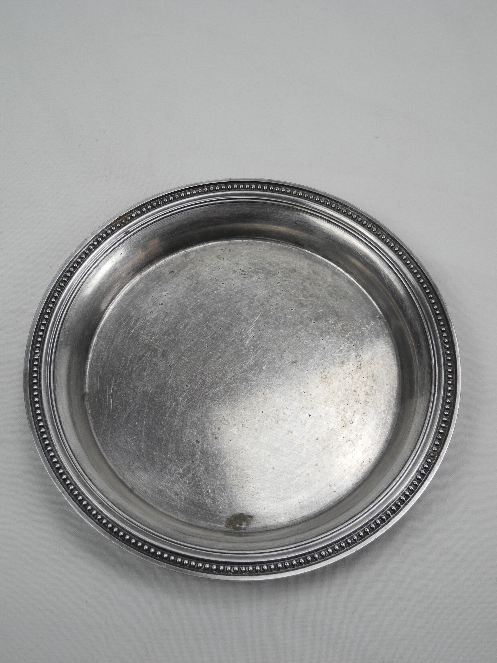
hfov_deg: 32.2
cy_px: 332
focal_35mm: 45
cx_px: 248
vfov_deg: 42.1
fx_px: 861
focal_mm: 9.7
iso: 100
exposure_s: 1/146
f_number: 3.2
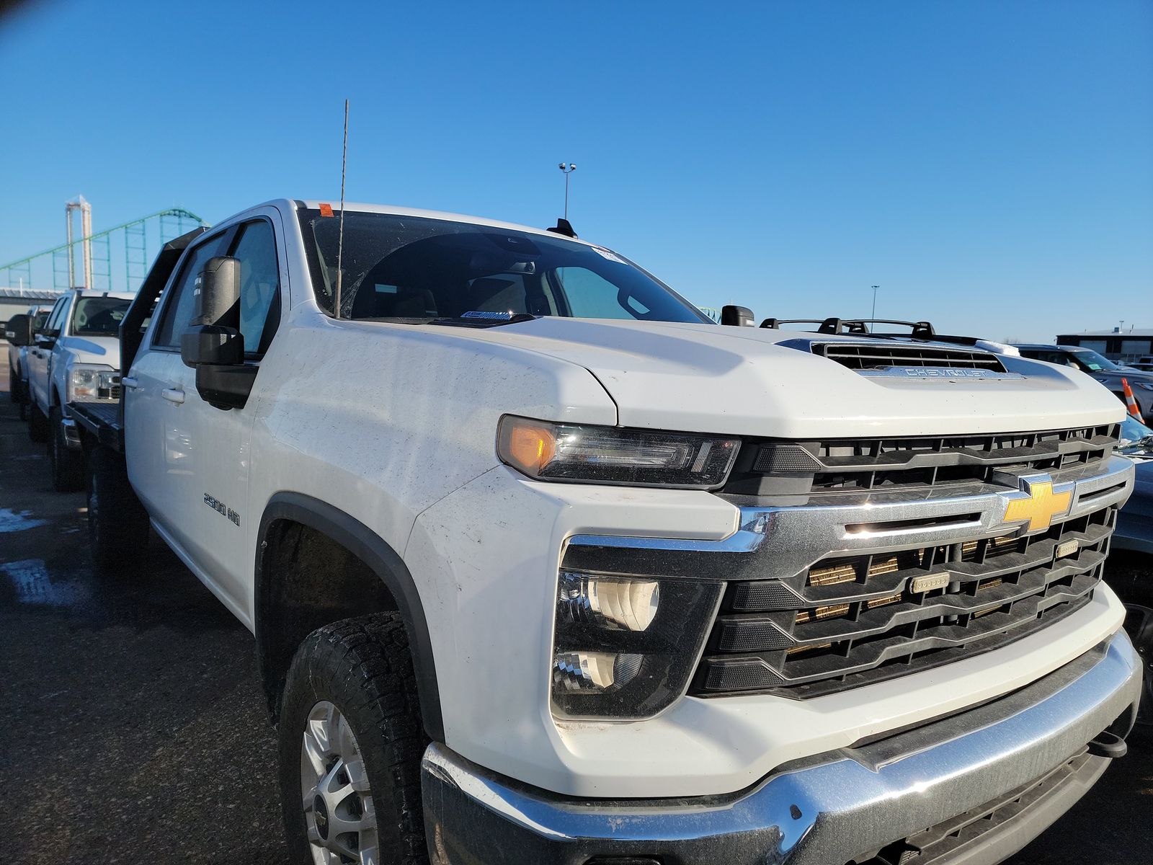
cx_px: 576
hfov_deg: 71.6
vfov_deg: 56.8
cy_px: 432
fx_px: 799
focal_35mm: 24
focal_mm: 6.7
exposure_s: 1/1046
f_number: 1.8
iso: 50
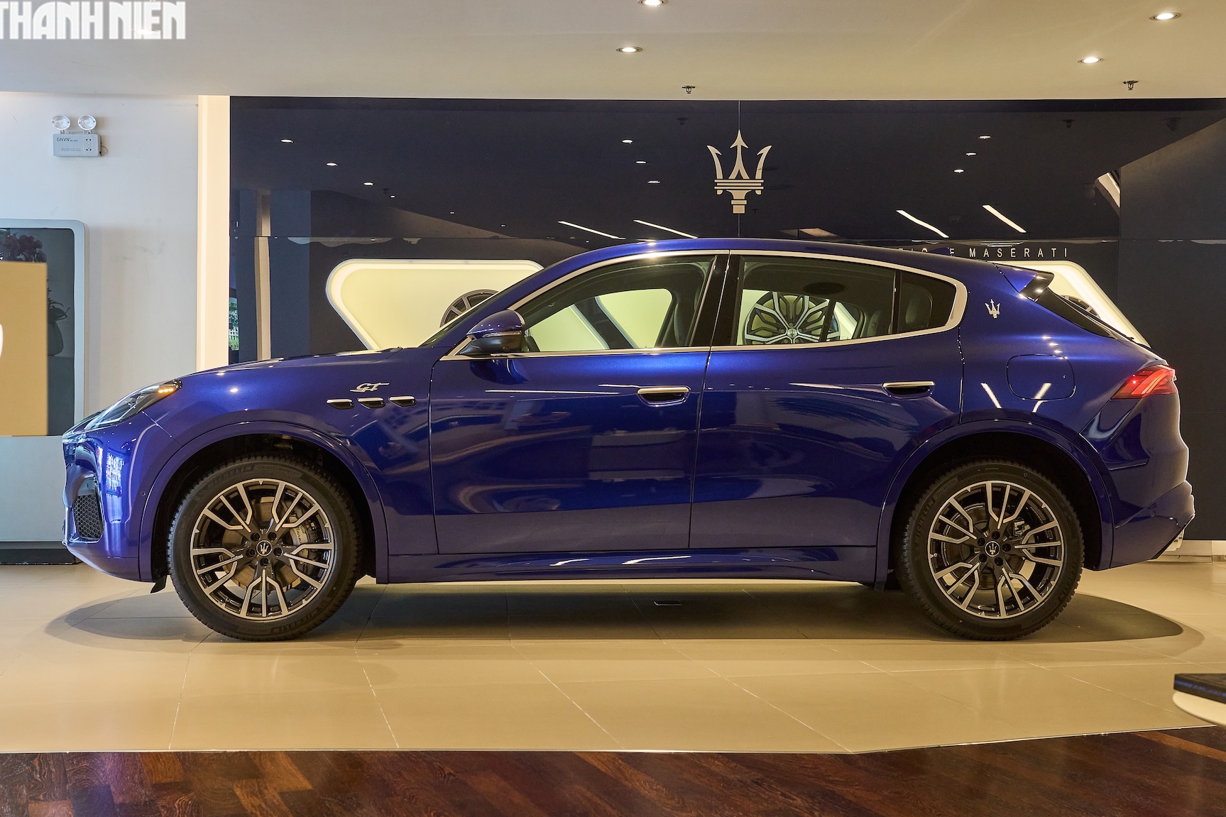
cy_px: 402
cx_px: 613
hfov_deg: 43.6
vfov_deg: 29.9
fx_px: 1532
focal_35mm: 45
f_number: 4.5
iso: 800
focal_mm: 28
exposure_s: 1/100
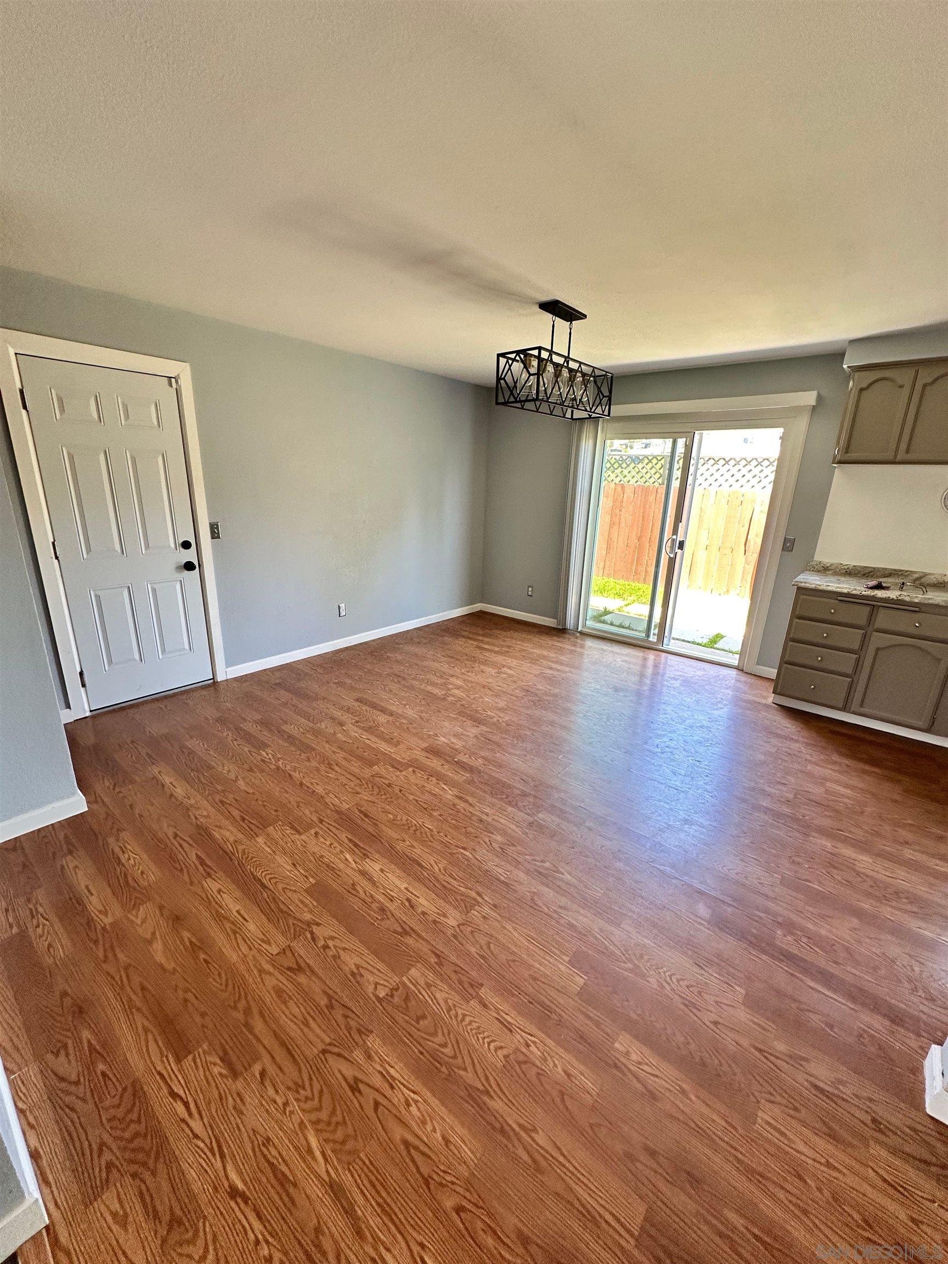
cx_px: 474
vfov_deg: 102.1
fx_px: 511
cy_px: 632
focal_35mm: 14
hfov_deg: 85.7
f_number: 2.2
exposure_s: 1/120
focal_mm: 2.22
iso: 200
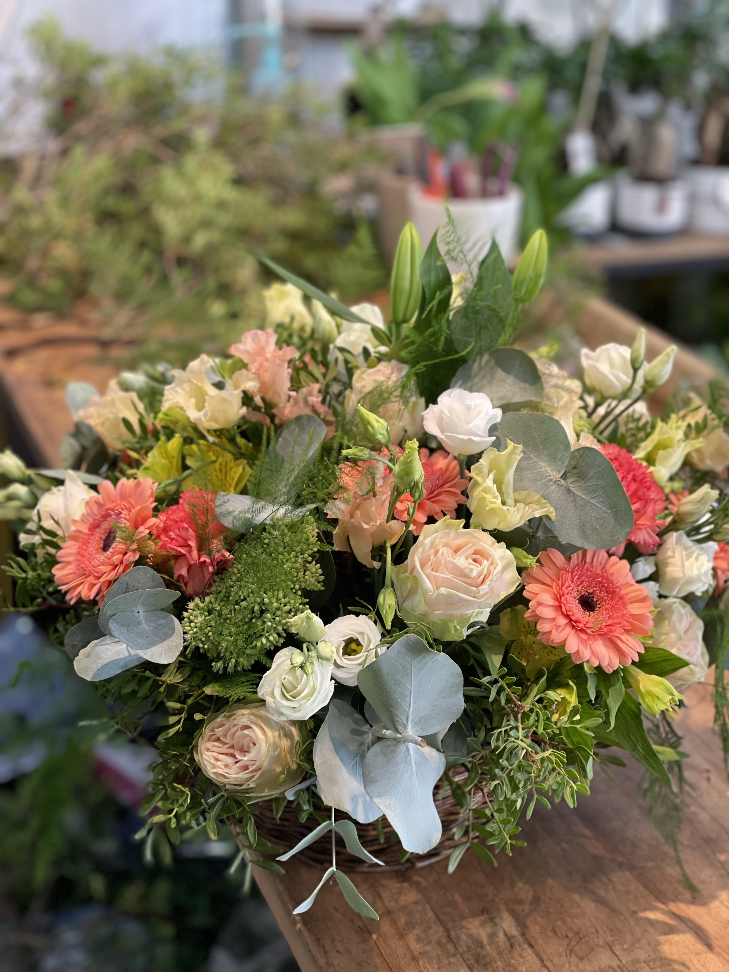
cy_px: 486
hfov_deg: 22.9
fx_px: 1797
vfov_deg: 30.3
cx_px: 364
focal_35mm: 64
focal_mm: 7.5
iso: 125
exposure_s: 1/33
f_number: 2.2
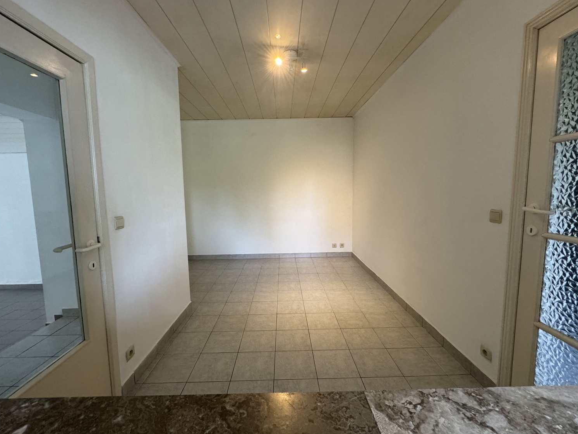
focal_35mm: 15
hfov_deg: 98.2
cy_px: 213
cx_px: 285
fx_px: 250
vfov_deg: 81.7
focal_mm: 2.22
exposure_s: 1/100
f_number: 2.2
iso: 320
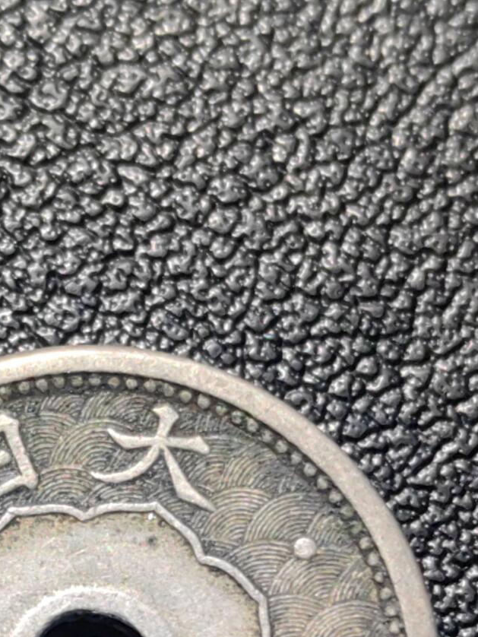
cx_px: 49
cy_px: 635
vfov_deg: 13.3
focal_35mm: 146
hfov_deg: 10.1
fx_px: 2687
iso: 100
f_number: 2
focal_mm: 5.75
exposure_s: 1/100
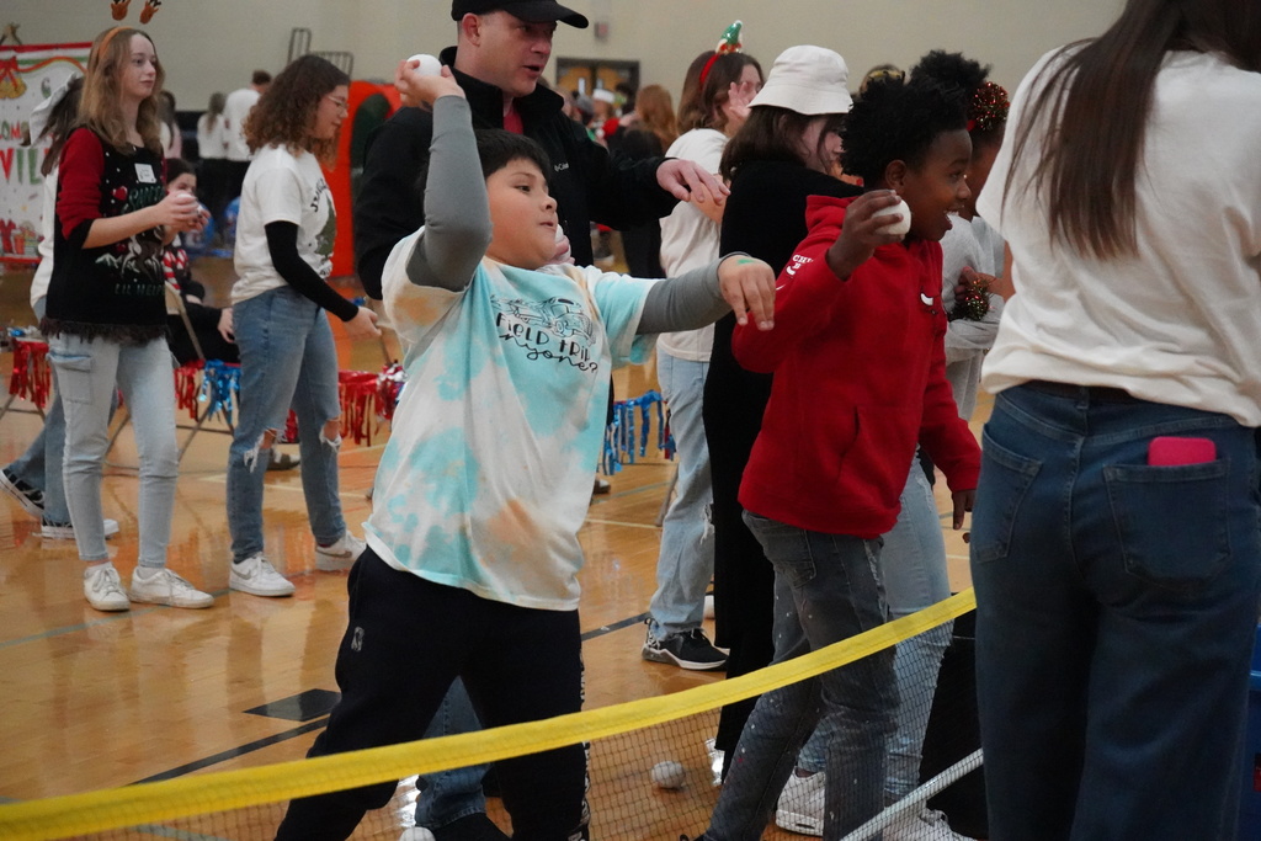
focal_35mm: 70
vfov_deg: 19.5
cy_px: 420
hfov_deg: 28.8
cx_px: 630
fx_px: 2452
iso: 32000
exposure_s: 1/1600
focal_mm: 70
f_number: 5.6
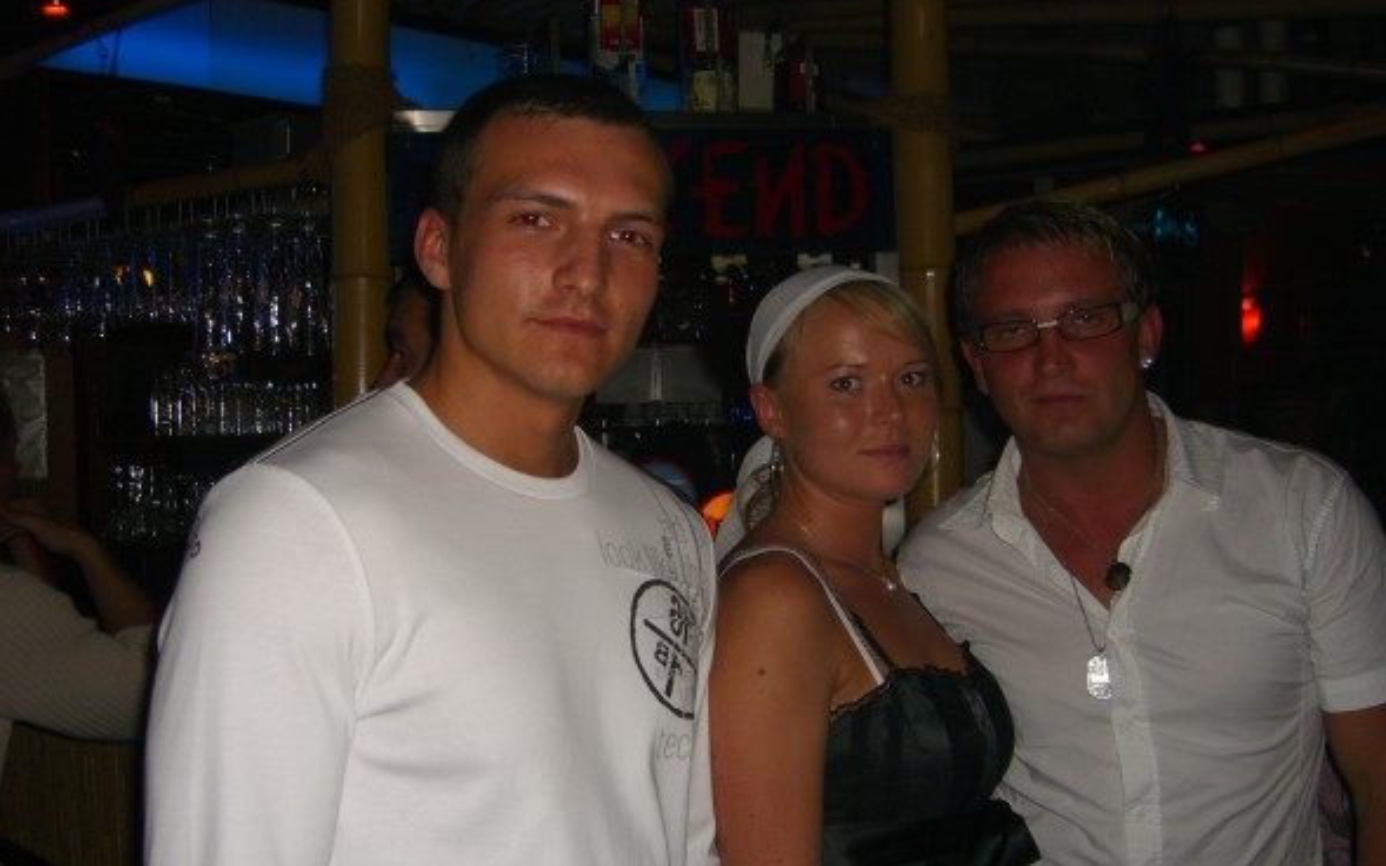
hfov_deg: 48.2
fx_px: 1549
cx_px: 701
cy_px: 513
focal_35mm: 41
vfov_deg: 31.2
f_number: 2.8
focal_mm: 7.9
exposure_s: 1/60
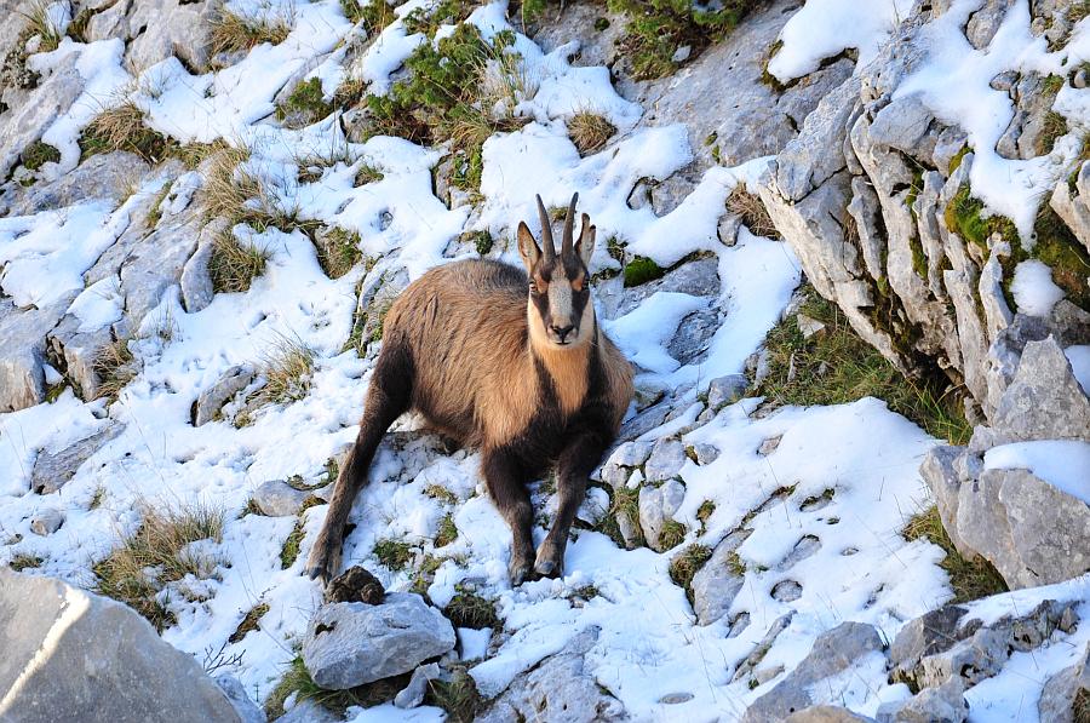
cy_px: 362
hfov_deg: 4.1
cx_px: 545
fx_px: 15114
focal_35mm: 500
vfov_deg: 2.7
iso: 800
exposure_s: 1/250
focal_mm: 500
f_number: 8
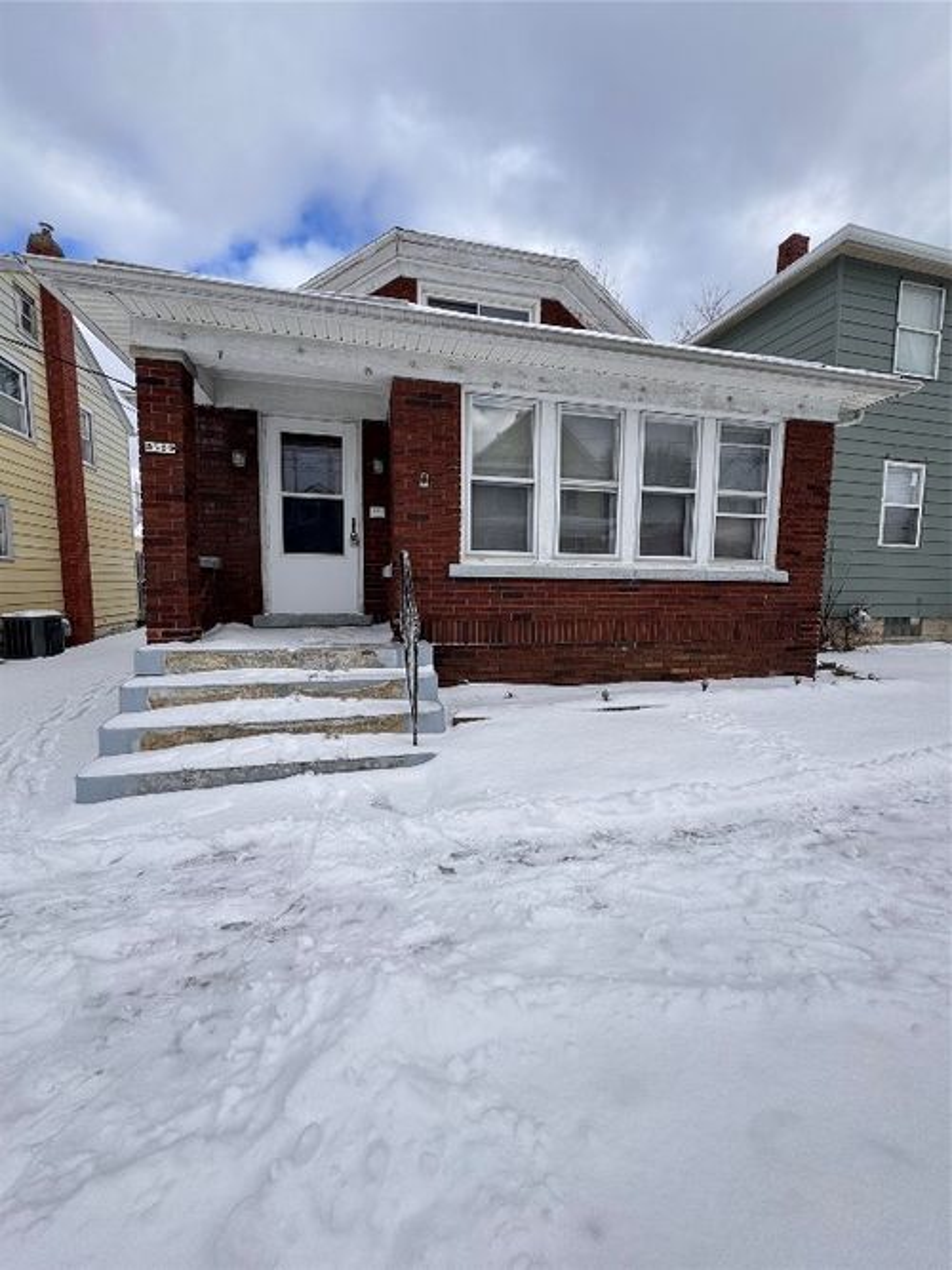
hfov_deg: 85.7
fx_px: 514
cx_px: 476
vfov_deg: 102.1
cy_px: 635
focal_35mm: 14
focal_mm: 2.22
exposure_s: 1/1094
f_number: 2.2
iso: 50
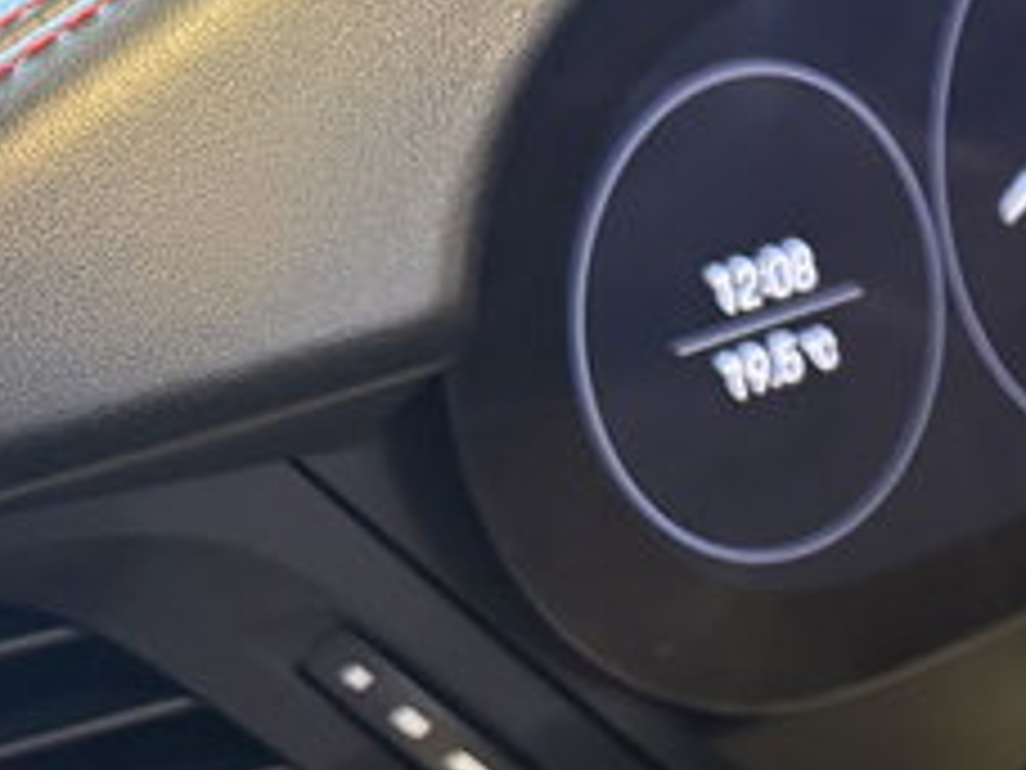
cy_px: 887
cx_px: 1575
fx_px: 2401
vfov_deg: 17.5
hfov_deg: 20.4
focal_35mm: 81
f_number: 1.78
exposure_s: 1/33
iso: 640
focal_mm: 6.76
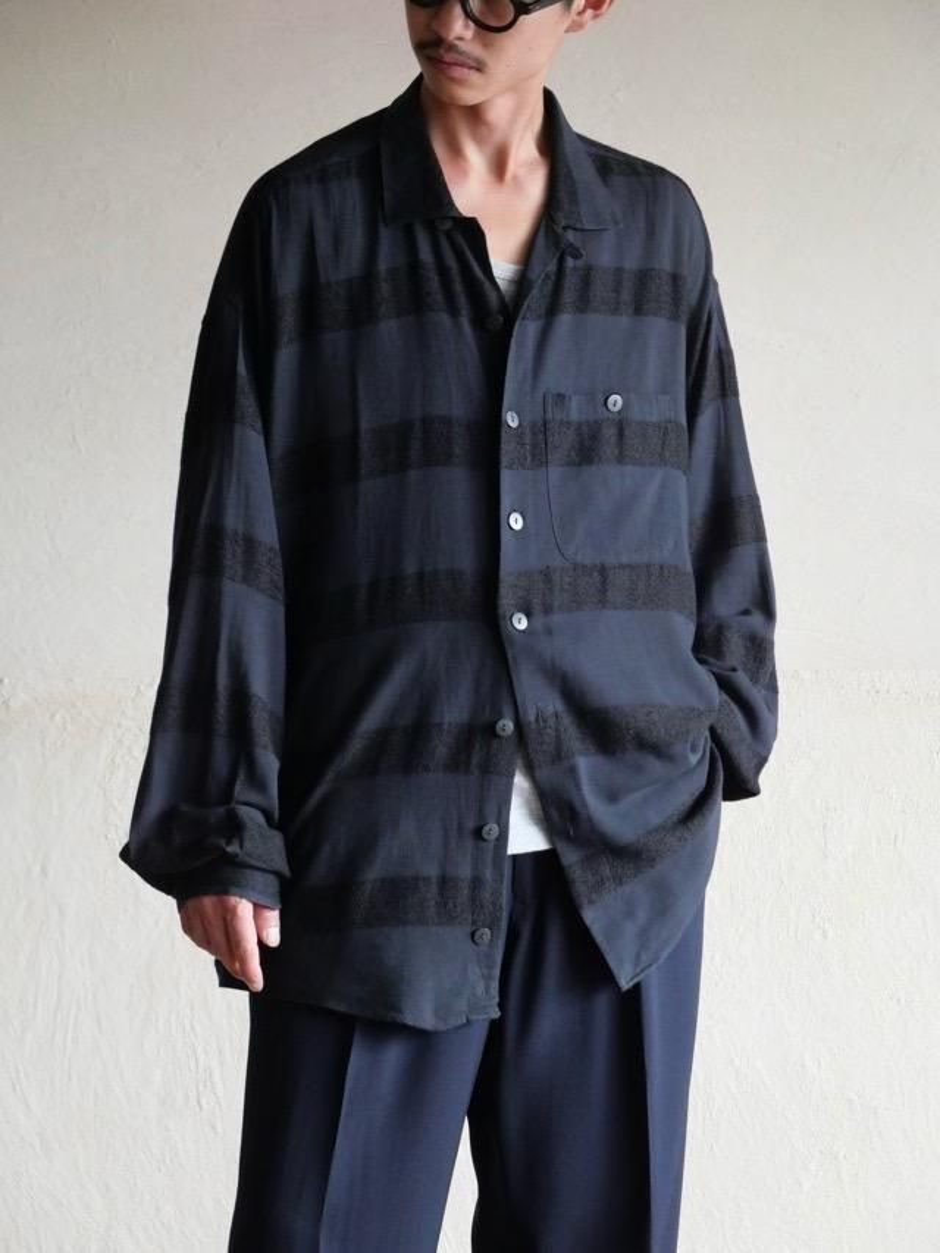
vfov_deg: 18.2
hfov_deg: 13.7
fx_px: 3909
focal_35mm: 108
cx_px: 470
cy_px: 626
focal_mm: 54
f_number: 4
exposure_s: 1/125
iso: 2500
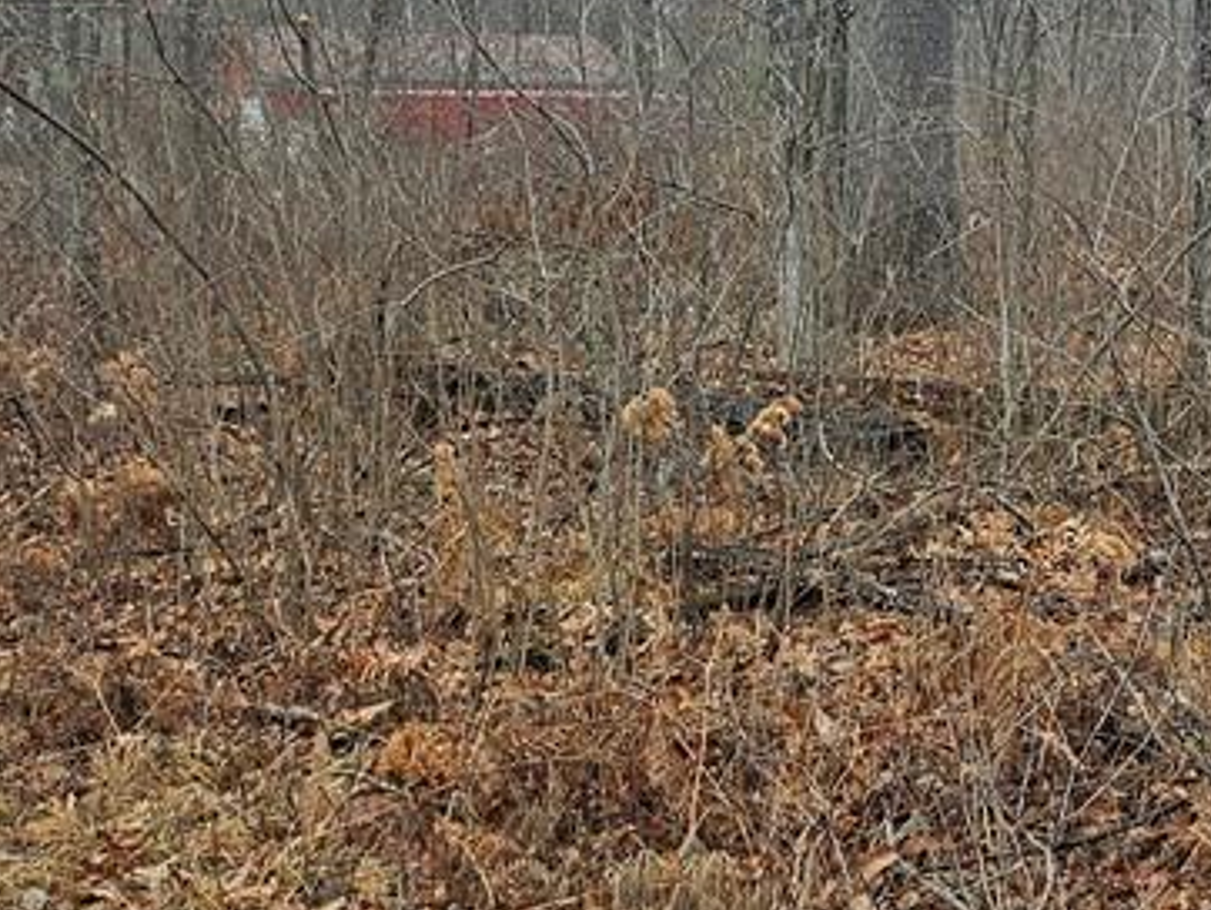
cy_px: 228
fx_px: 2275
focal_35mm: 65
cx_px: 1442
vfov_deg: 22.4
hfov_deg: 26.6
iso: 32
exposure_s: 1/120
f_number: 1.8
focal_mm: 5.4
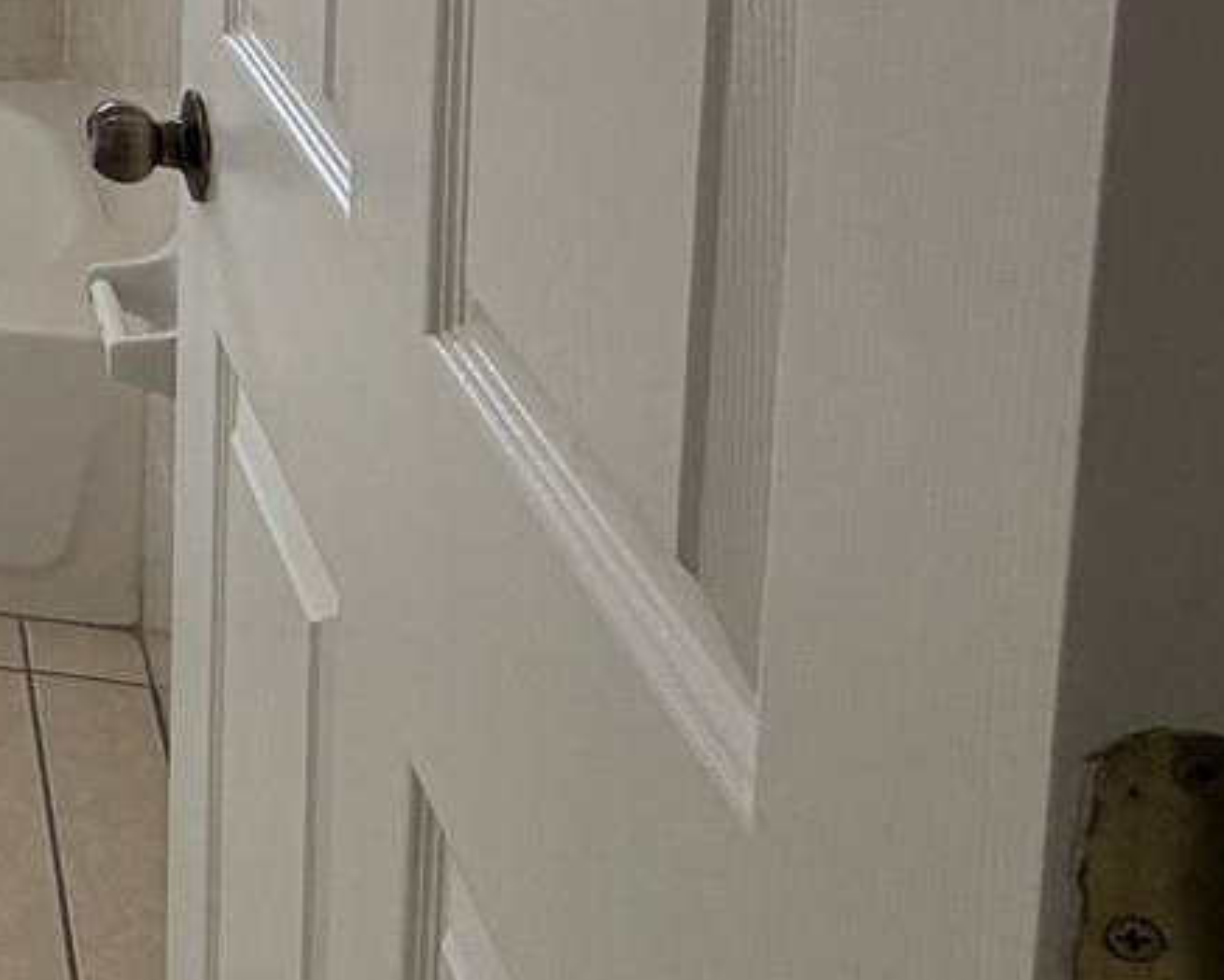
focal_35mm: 50
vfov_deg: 25.4
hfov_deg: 26.3
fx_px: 1812
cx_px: -641
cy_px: -342
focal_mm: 2.22
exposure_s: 1/120
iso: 50
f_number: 2.2
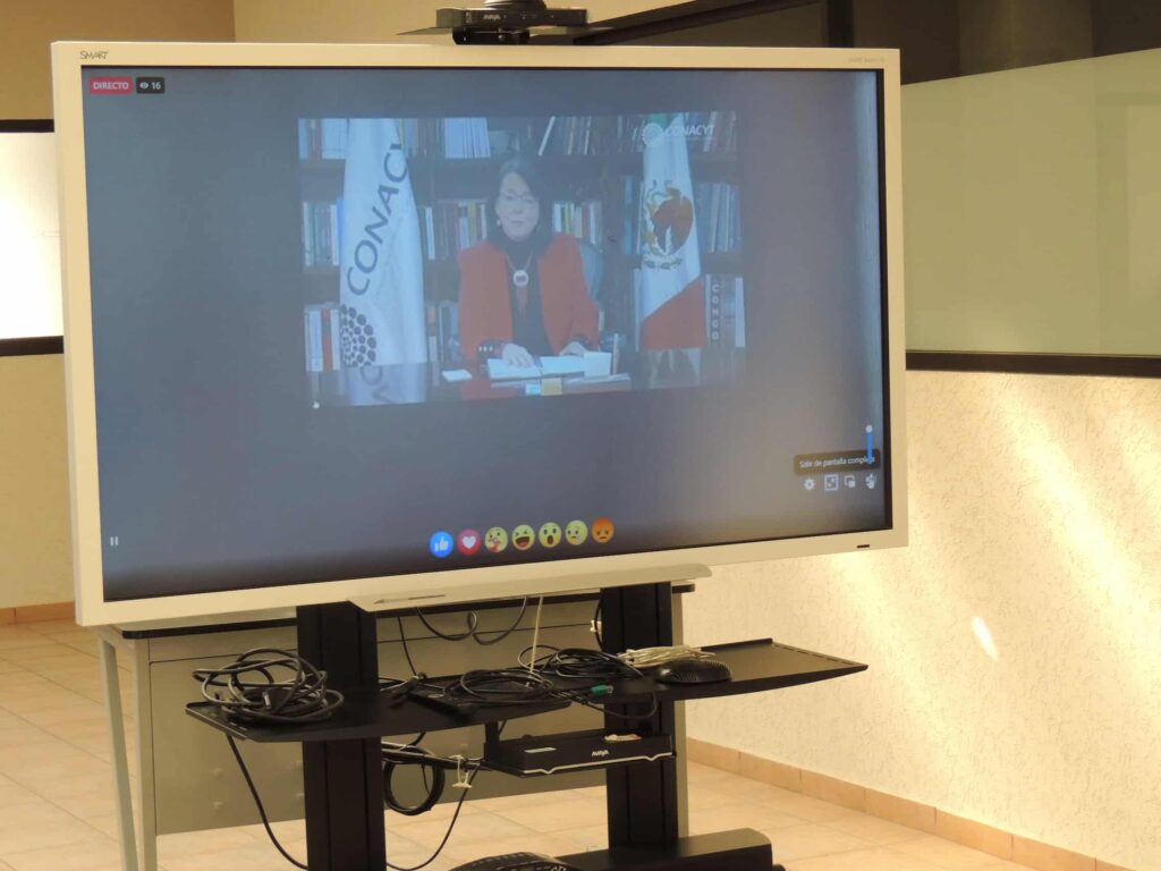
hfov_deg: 26.0
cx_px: 580
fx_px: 2515
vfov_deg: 19.6
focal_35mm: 75
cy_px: 436
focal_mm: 13.3
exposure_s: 1/60
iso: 400
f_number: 3.9
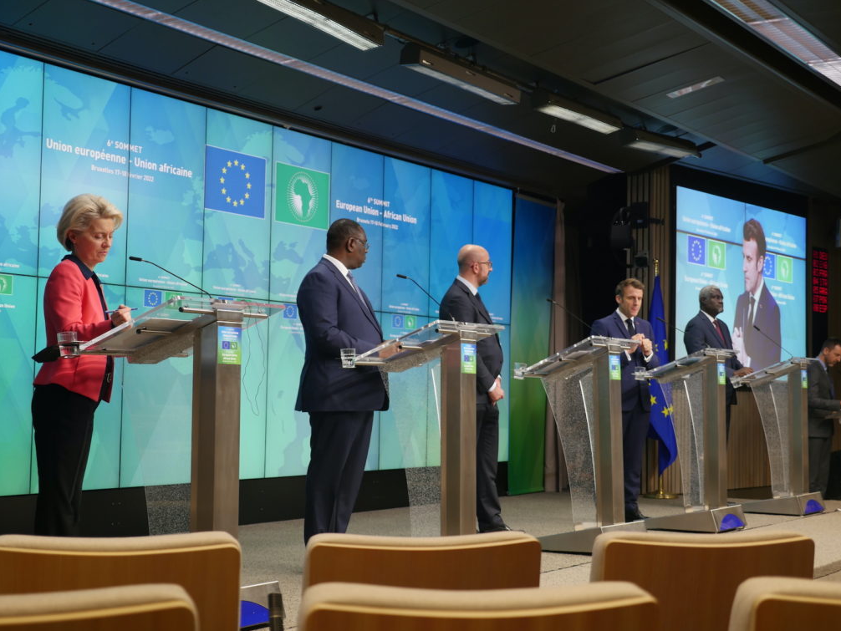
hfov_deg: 33.8
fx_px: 1385
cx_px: 426
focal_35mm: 57
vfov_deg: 25.7
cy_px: 320
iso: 320
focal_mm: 28
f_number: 2.8
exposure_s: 1/60
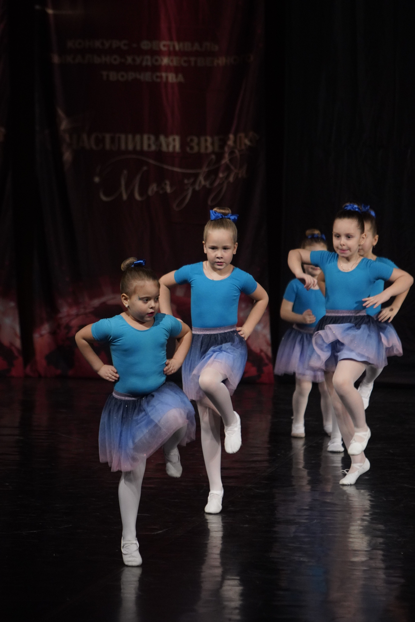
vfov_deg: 6.9
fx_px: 5187
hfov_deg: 4.6
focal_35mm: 300
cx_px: 208
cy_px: 311
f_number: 3.2
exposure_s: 1/400
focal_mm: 200
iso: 2500
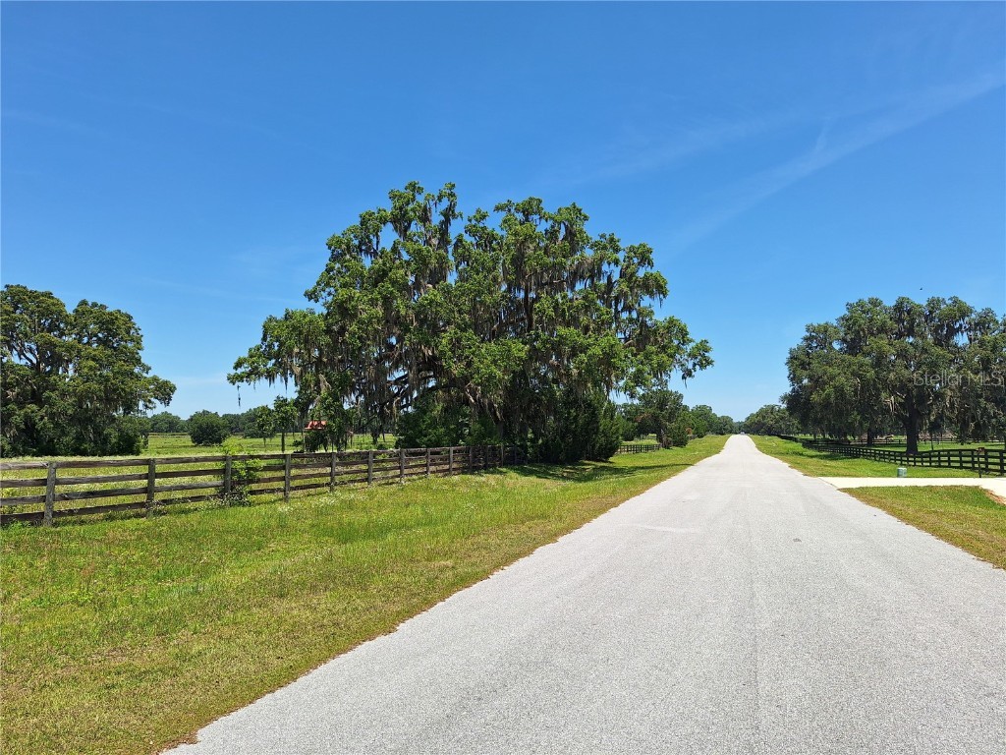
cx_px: 503
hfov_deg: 73.9
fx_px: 668
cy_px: 378
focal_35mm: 23
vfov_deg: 58.9
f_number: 1.8
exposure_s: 1/2179
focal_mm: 5.54
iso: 40
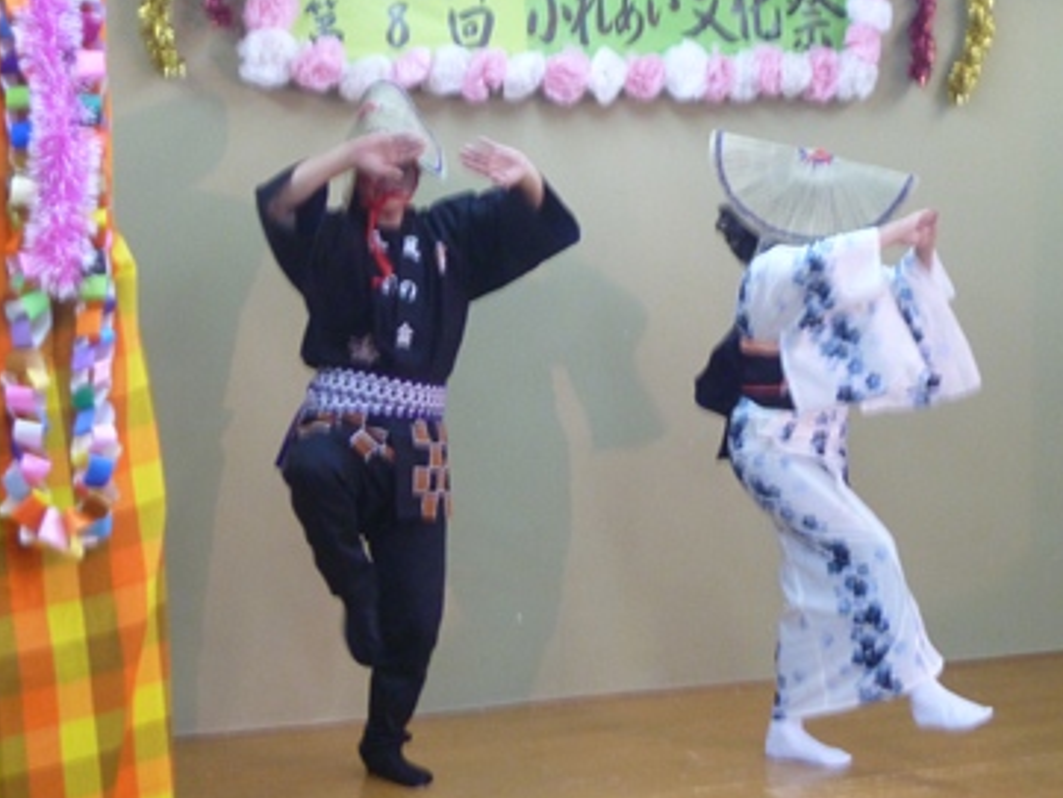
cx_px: 642
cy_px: 377
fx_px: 2212
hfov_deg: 27.0
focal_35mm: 72
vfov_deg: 20.5
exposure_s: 1/25
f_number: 3.8
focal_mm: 10.3
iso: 400
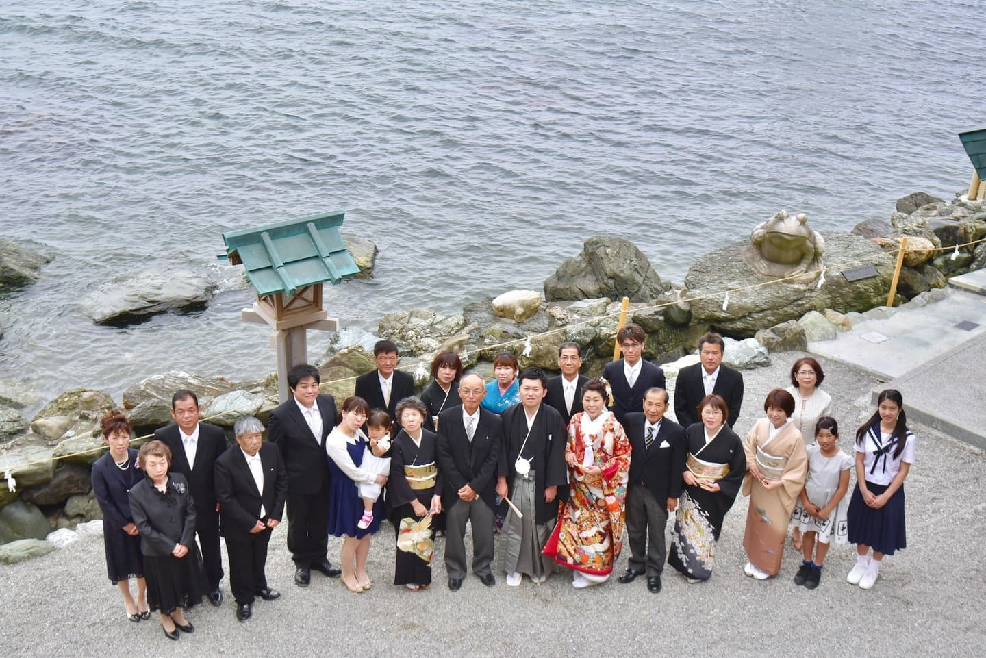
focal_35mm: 50
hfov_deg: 39.6
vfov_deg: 27.0
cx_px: 493
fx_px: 1370
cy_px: 329
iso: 2000
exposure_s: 1/1250
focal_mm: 50
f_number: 8
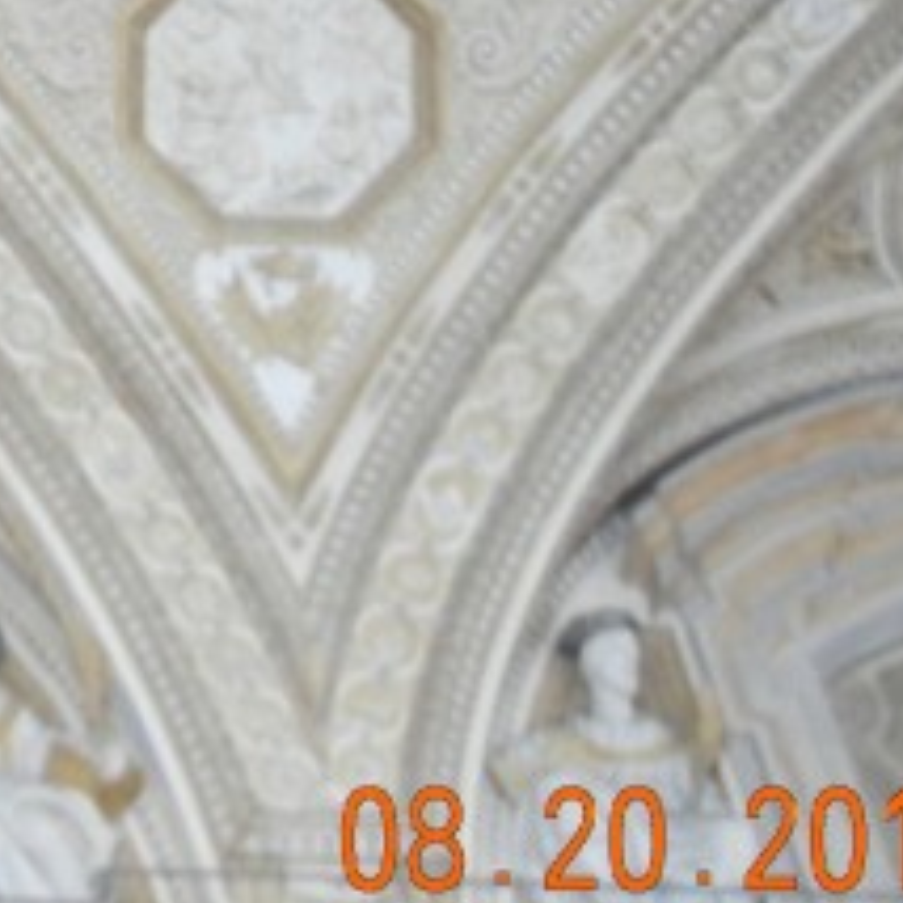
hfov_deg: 12.9
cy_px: -443
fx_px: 3748
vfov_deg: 13.0
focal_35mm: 127
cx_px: -494
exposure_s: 1/58.6
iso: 377
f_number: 3.5
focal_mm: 5.4
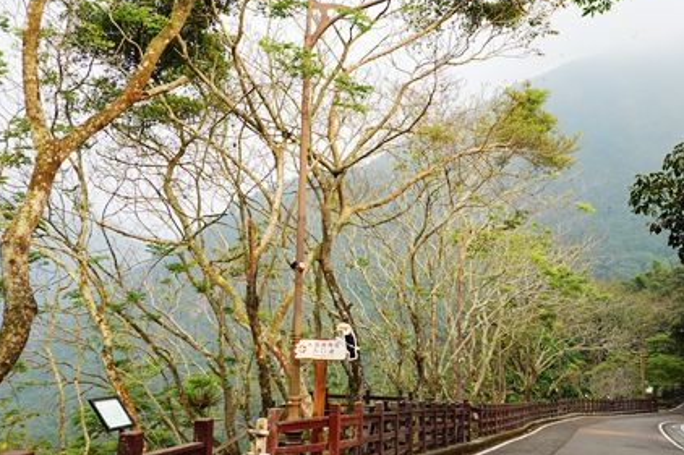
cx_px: 436
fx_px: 703
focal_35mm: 37
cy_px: 223
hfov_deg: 51.3
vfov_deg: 35.9
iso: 125
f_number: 3.2
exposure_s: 1/200
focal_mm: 9
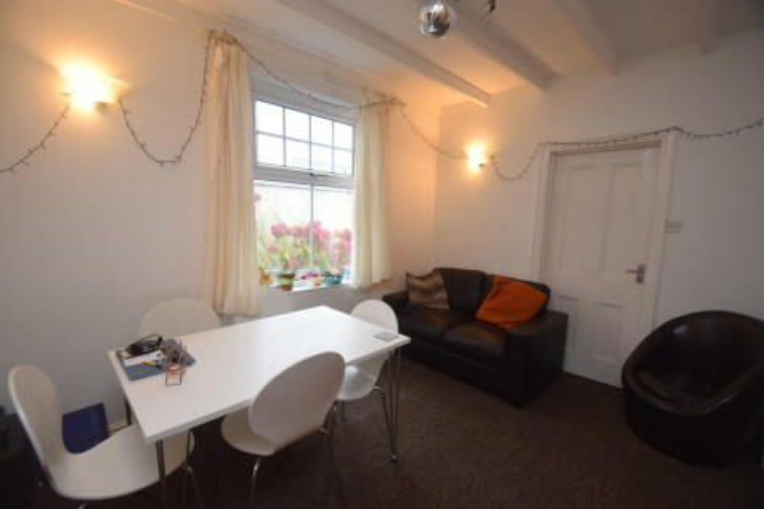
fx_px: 318
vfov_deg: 77.3
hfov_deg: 100.4
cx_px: 382
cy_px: 254
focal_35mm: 15
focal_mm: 10
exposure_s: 1/80
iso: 800
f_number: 4.5
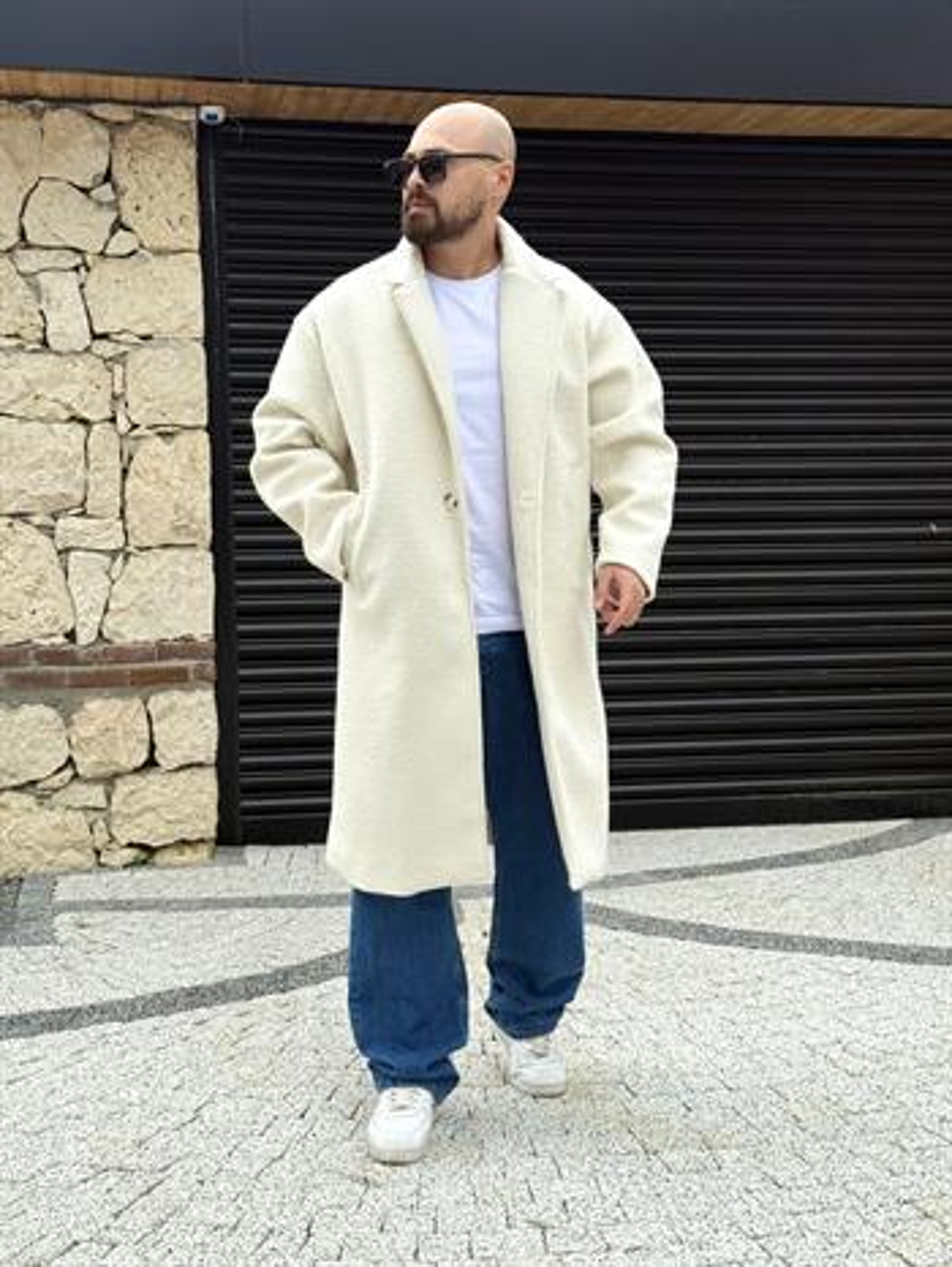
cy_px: 634
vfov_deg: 39.6
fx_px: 1759
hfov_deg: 30.3
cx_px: 476
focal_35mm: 48
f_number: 1.78
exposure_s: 1/1715
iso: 80
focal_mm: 6.76
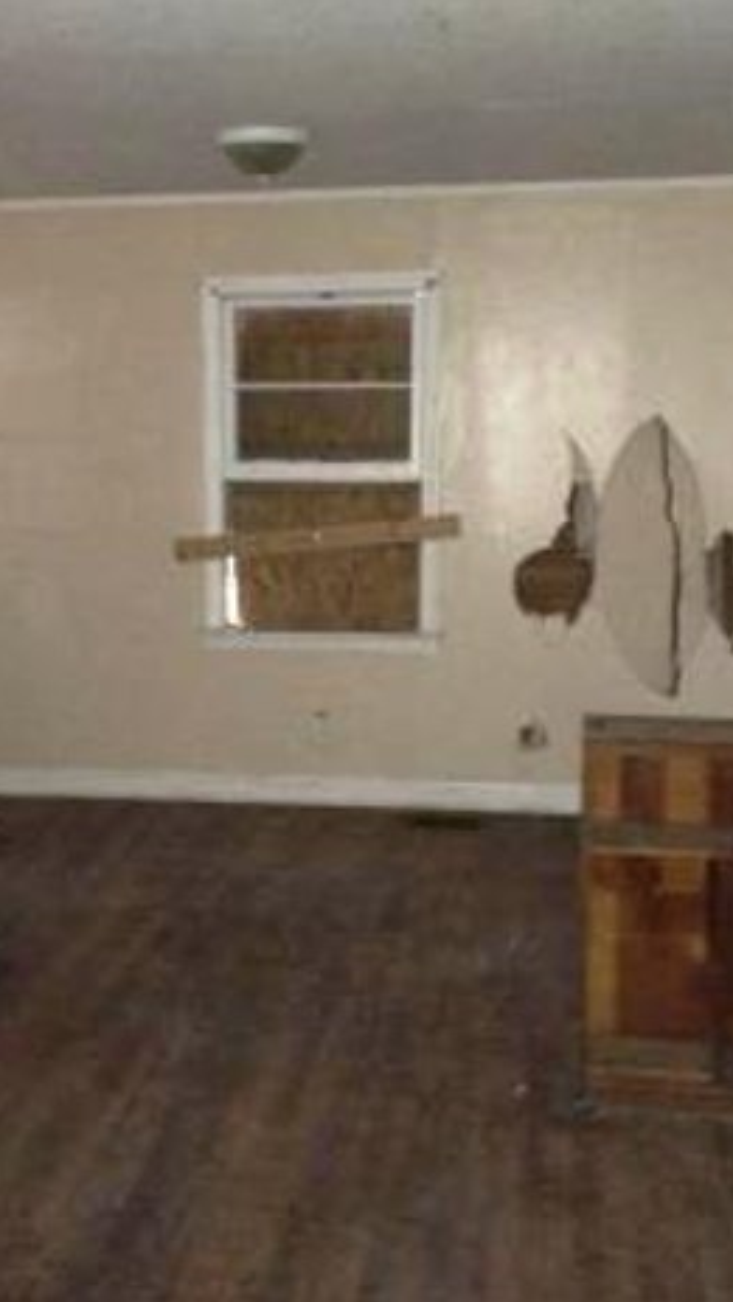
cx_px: 288
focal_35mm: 43
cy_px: 647
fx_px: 1486
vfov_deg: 47.4
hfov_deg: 27.6
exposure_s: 1/16
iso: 800
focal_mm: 4.15
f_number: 2.2
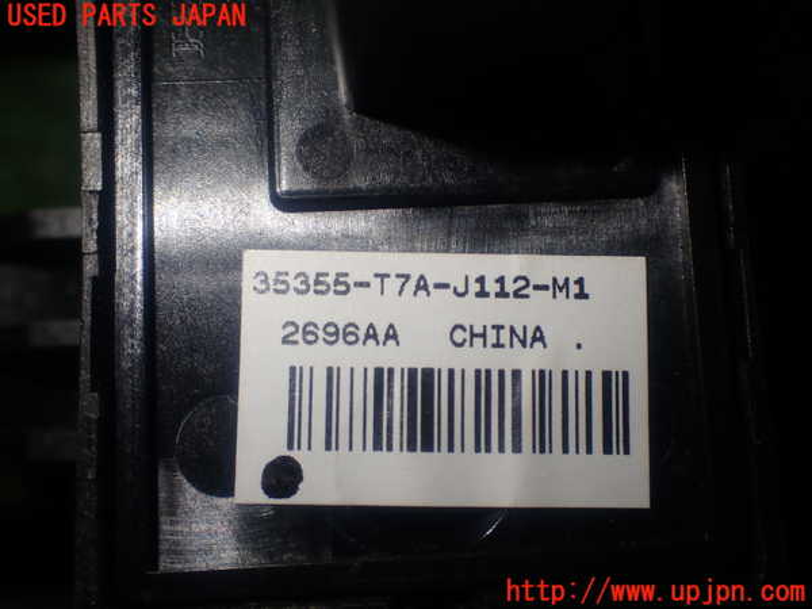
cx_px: 406
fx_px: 1032
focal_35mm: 44
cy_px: 304
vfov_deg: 32.9
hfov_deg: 42.9
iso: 100
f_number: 2.9
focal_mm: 7.84
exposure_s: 1/100
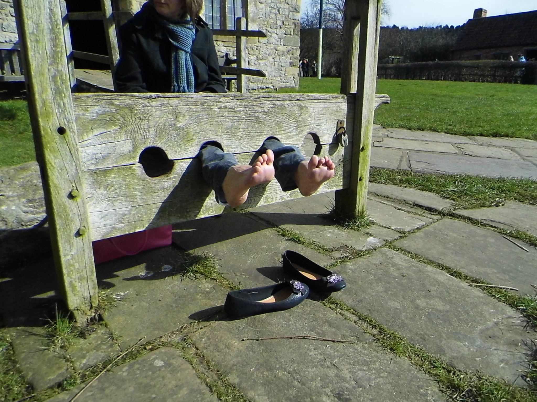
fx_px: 388
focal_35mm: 25
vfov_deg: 54.9
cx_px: 268
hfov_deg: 69.4
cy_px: 201
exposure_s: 1/800
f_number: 8.9
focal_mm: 4.5
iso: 400
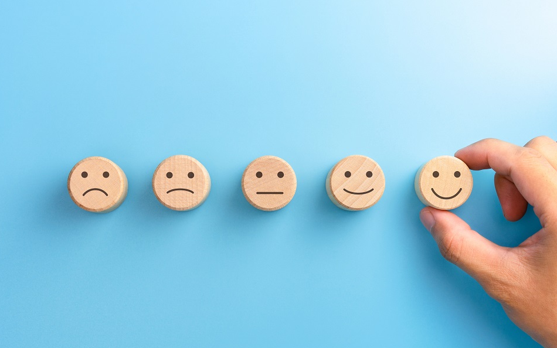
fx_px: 896
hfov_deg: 34.5
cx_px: 278
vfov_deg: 22.0
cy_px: 183
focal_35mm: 59
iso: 100
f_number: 6.3
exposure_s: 1/60
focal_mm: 55
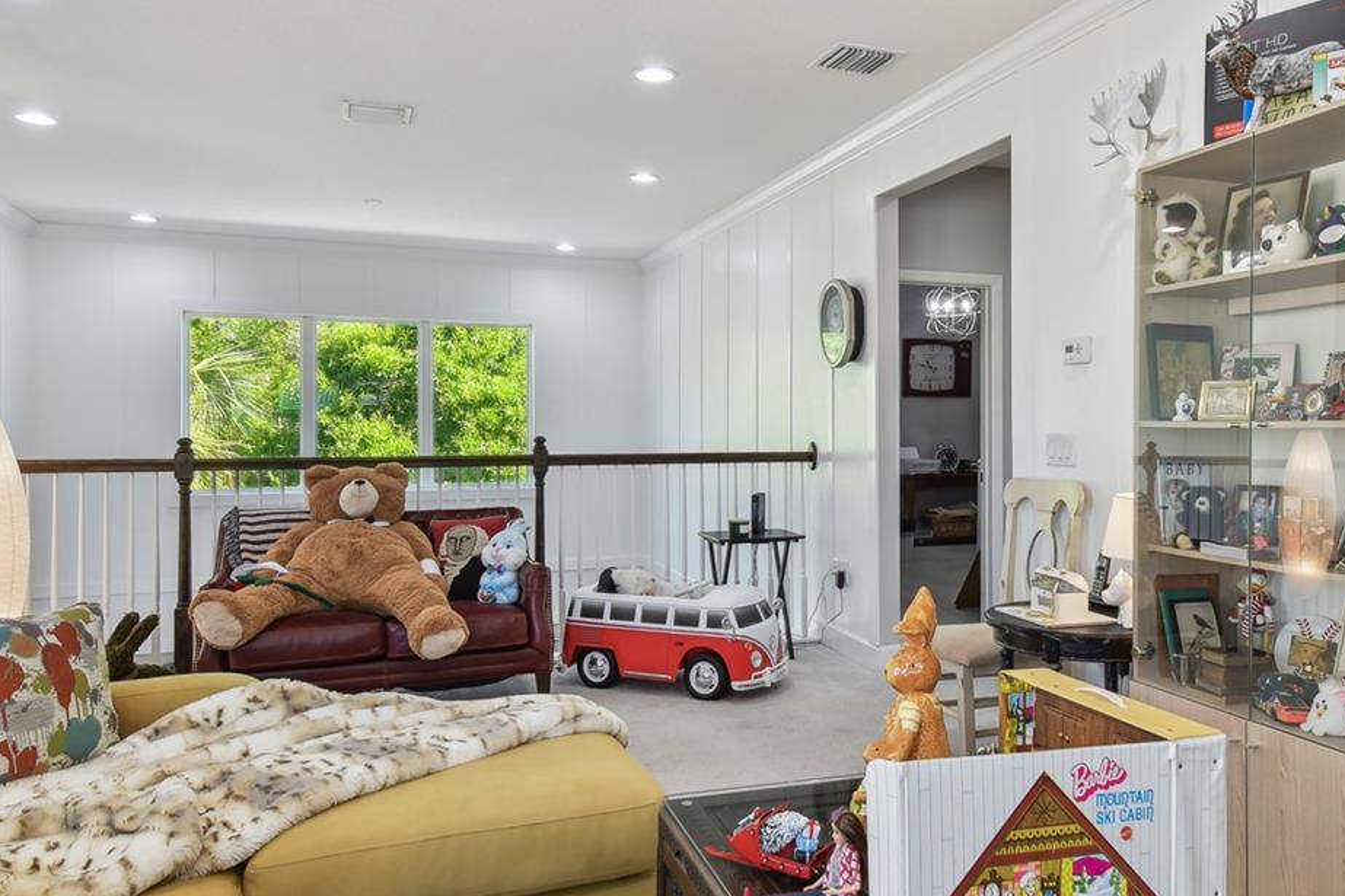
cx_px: 758
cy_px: 439
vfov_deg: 49.5
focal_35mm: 26
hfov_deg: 69.1
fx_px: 971
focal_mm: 10
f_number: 7.1
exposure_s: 1/6
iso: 100
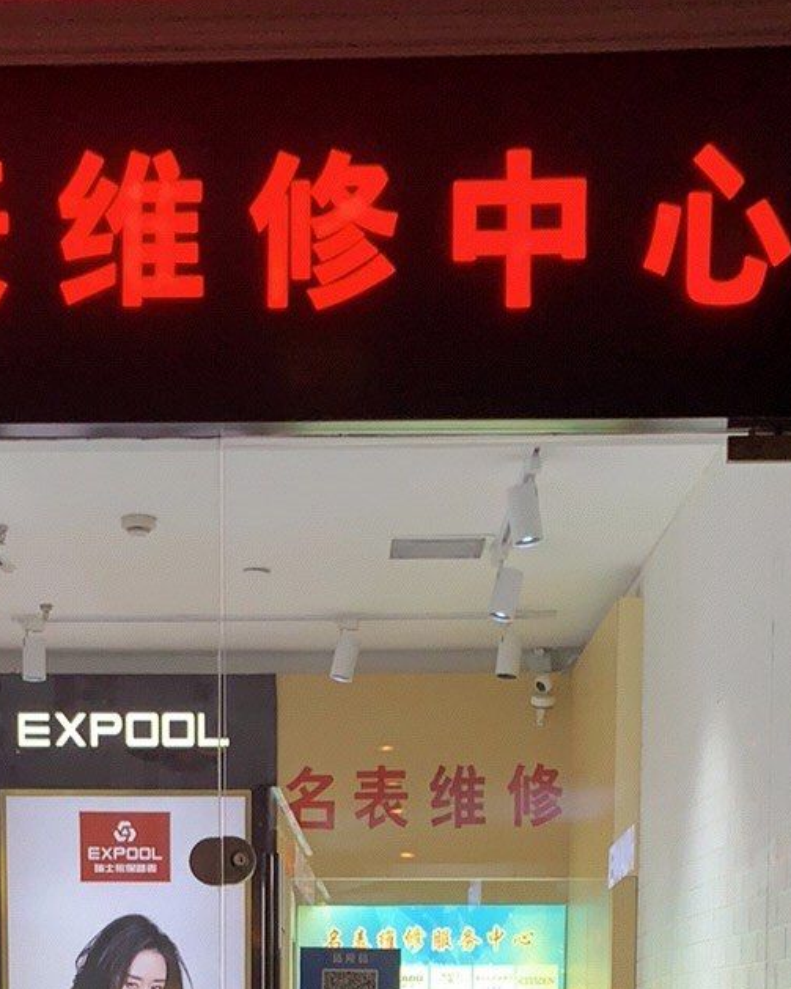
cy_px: 846
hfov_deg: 11.5
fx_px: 3922
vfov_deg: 14.3
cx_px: 255
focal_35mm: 134
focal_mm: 4.25
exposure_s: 1/100
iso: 80
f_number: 1.8
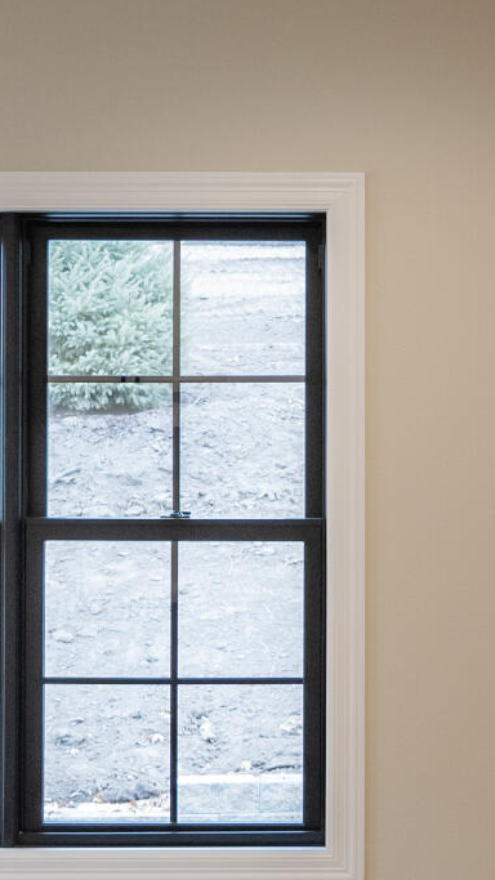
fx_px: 3221
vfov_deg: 15.6
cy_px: 416
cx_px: 556
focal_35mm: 138
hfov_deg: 8.7
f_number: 4.5
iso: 400
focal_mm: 20
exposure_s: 1/40
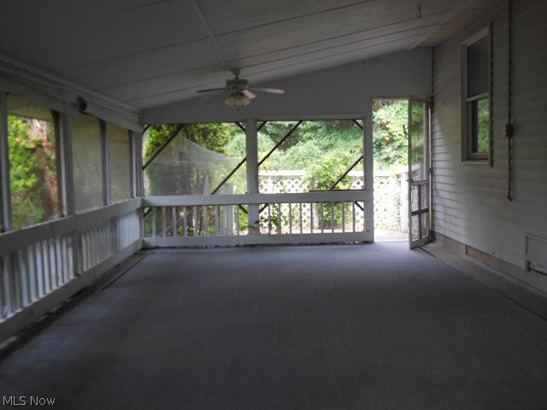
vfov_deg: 36.0
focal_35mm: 40
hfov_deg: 46.8
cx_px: 274
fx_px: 632
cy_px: 205
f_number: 3.6
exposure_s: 1/100
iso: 400
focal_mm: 7.1
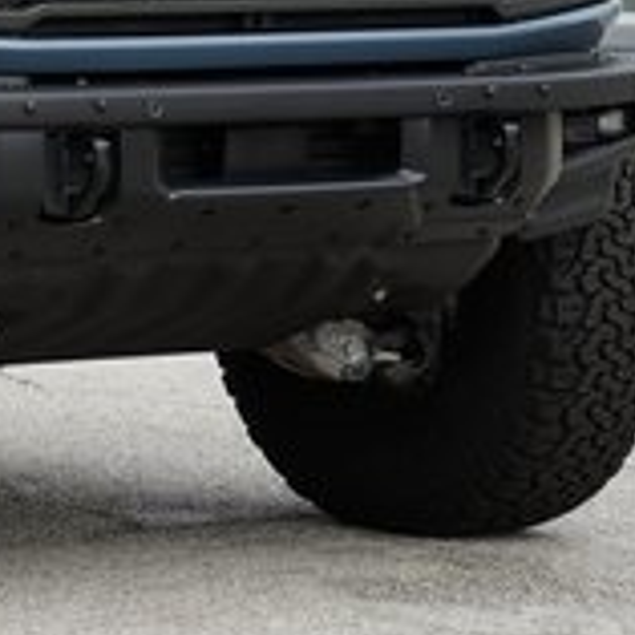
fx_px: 5105
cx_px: -445
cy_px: -152
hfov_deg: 7.0
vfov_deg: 7.1
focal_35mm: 246
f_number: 8
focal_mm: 71
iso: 100
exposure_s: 1/100
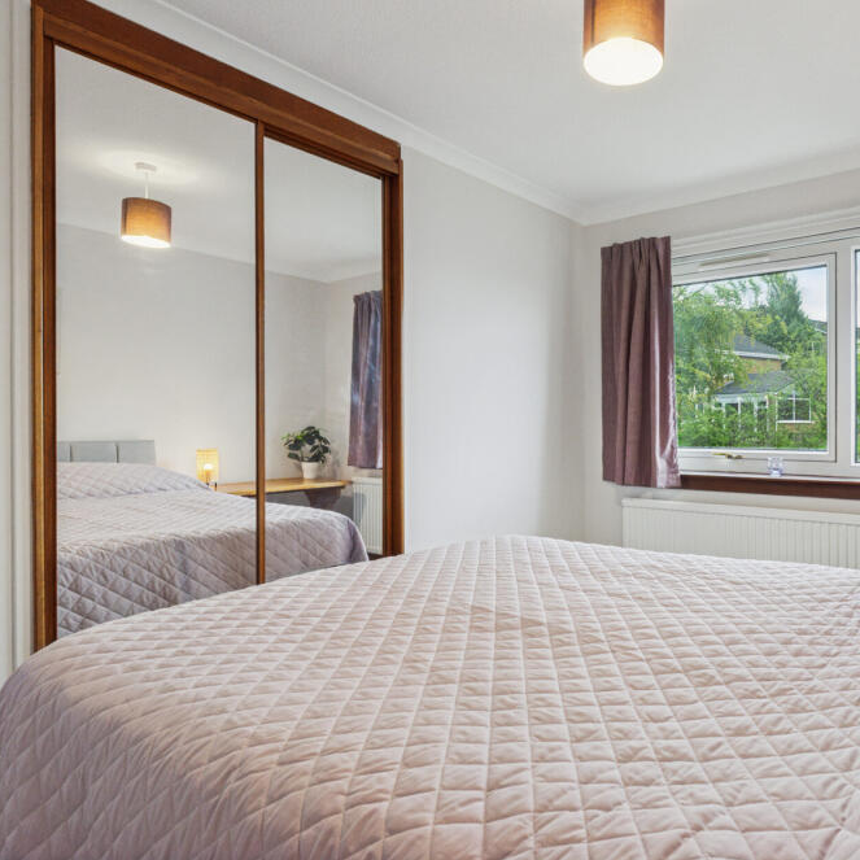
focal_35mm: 22
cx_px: 590
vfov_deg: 70.5
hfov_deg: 68.0
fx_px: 609
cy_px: 422
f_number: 8
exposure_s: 1/40
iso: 500
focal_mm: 11
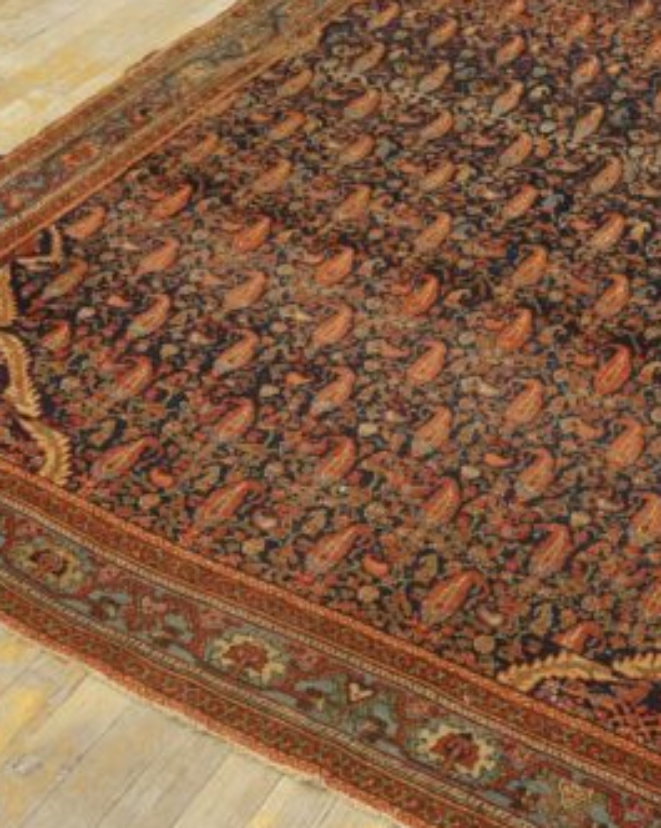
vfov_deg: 33.6
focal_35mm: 56
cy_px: 373
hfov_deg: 26.2
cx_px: 594
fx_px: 1371
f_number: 4
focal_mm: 22
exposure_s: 1/60
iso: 1600
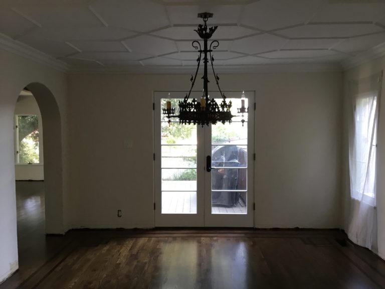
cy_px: 144
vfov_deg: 45.4
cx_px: 192
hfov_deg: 58.4
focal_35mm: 31
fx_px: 345
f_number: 2.4
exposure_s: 1/30
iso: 64
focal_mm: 3.3
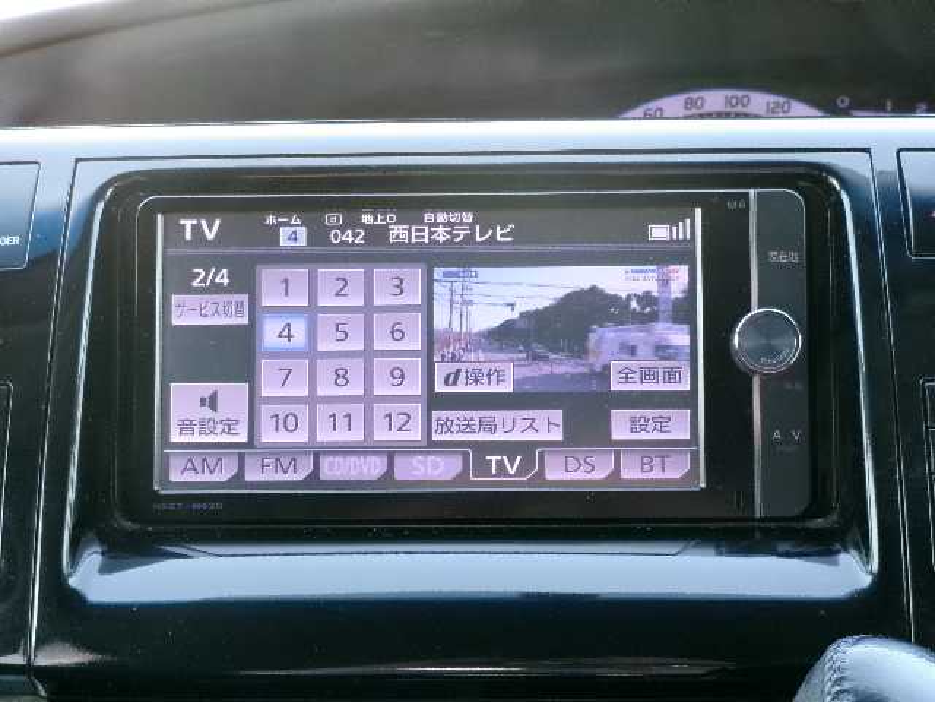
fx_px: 2107
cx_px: 468
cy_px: 351
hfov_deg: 25.0
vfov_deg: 18.9
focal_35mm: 78
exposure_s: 1/34
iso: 333
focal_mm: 14
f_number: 5.4
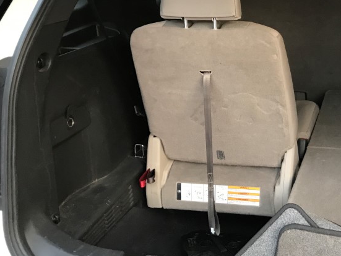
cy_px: 56
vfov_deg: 27.6
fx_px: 513
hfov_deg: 34.8
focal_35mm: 52
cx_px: 305
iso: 50
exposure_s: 1/17
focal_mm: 3.99
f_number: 1.8
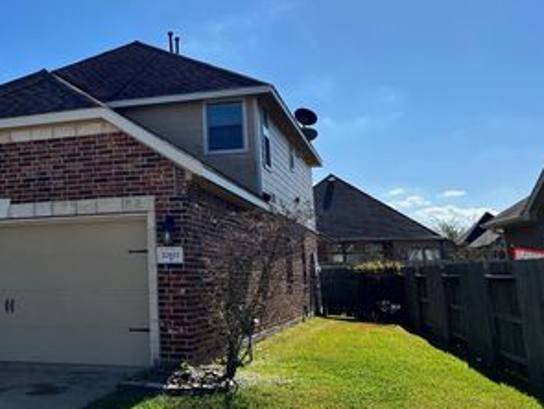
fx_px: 692
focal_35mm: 44
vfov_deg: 32.3
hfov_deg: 41.0
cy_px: 104
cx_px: 103
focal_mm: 5.7
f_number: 1.5
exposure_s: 1/8000
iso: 50
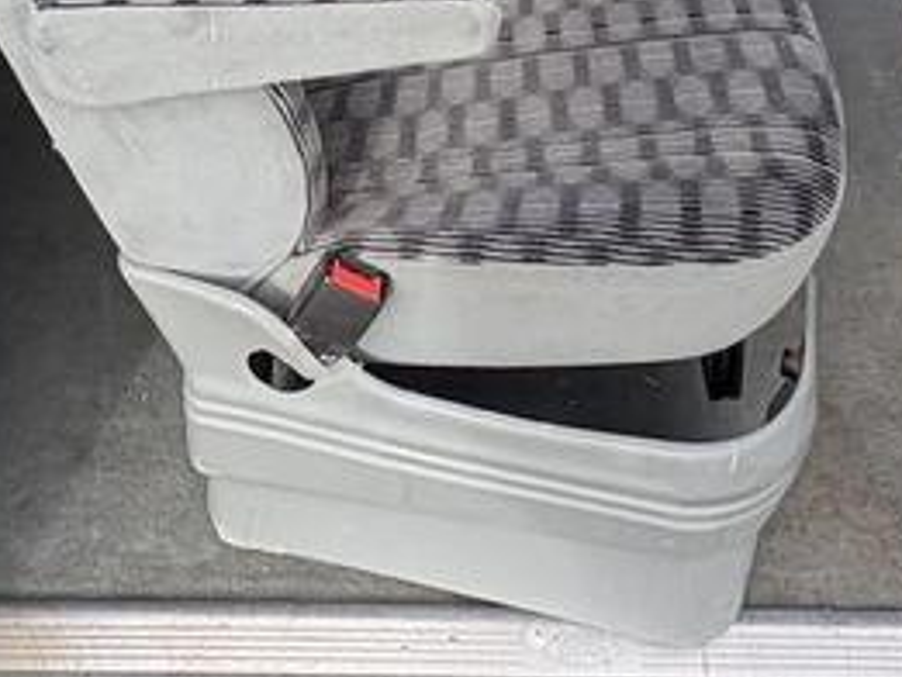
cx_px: 508
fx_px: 1251
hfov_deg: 39.6
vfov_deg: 23.4
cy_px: -373
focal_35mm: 48
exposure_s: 1/269
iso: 64
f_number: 2.2
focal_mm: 2.22
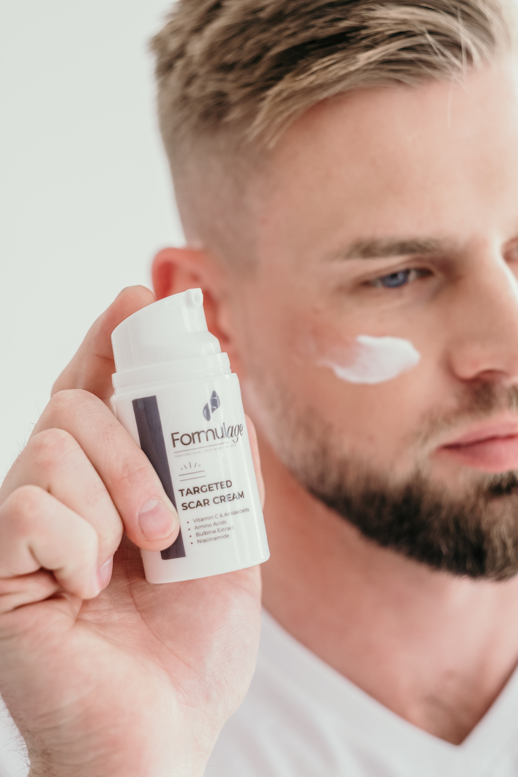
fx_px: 1813
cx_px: 259
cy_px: 388
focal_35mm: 84
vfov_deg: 24.2
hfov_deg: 16.3
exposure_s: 1/500
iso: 1250
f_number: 2.8
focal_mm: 56
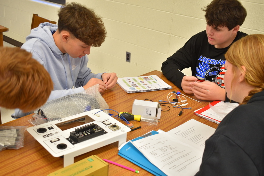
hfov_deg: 45.0
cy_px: 88
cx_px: 132
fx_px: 319
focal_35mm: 44
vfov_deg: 30.9
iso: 400
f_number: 4.2
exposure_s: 1/30
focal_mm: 29
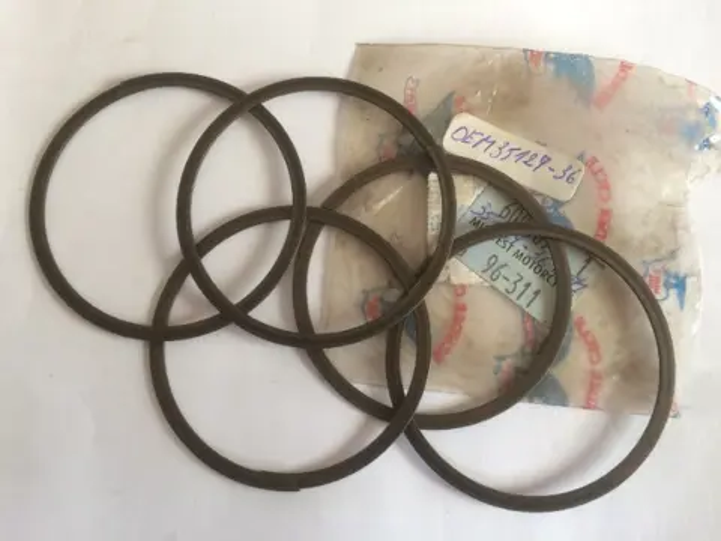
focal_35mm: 29
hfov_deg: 61.7
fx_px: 604
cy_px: 270
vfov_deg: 48.2
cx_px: 360
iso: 100
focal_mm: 4.15
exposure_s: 1/33
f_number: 2.2
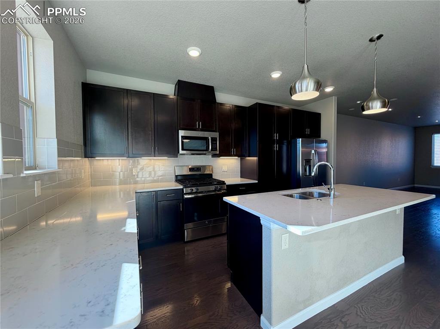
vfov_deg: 85.6
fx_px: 178
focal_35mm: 14
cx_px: 220
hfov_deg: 102.1
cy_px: 164
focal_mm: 2.22
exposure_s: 1/120
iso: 80
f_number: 2.2
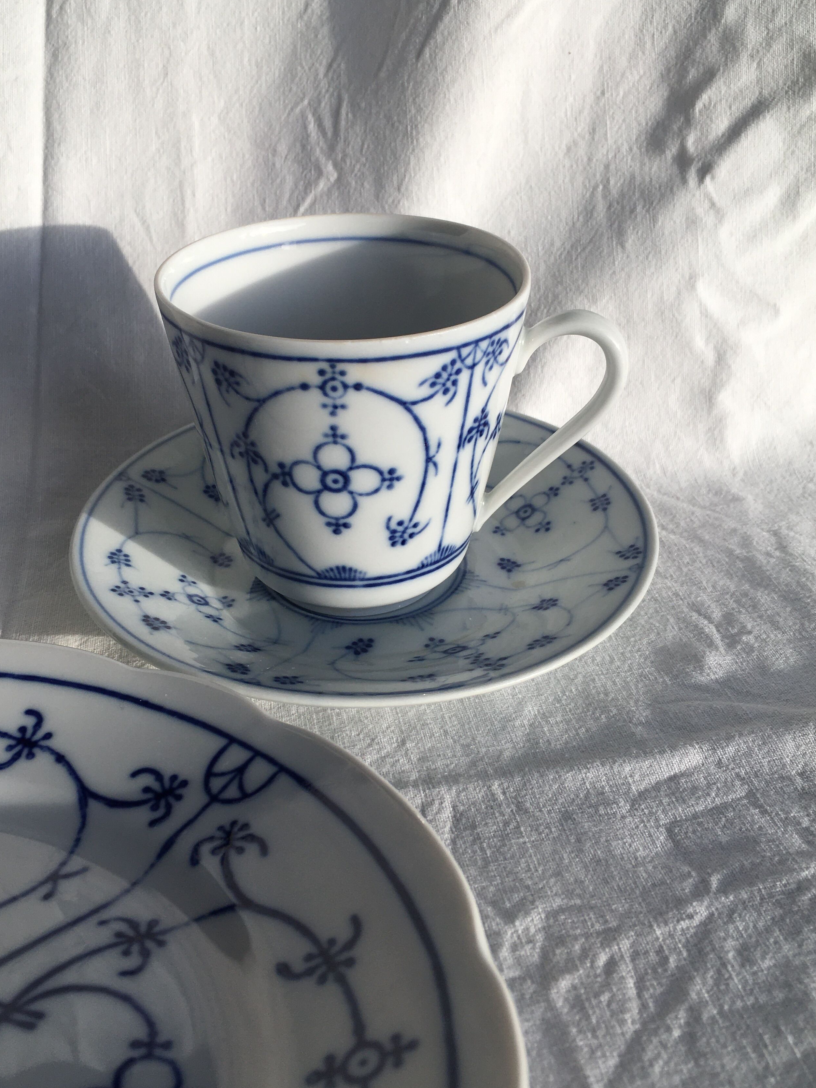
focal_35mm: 35
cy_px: 555
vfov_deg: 52.6
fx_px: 1100
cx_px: 390
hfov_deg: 40.7
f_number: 2.2
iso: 25
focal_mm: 4.15
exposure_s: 1/506
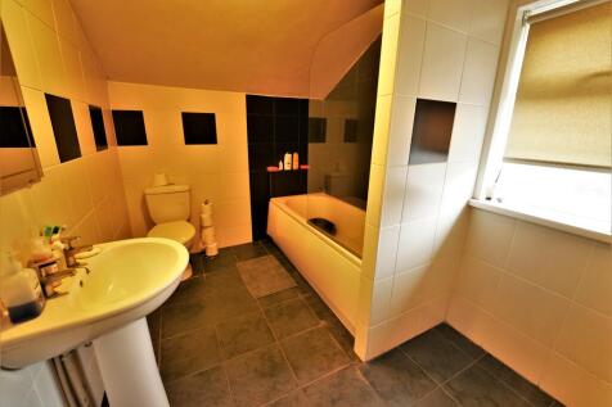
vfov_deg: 81.2
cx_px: 306
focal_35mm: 14
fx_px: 238
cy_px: 204
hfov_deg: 104.3
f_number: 3.5
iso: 2000
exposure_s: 1/40
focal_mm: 14
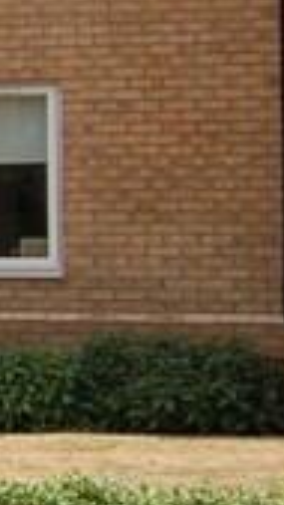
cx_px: -960
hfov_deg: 4.9
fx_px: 2936
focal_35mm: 219
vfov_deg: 9.8
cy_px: 58
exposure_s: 1/320
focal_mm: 23
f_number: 9
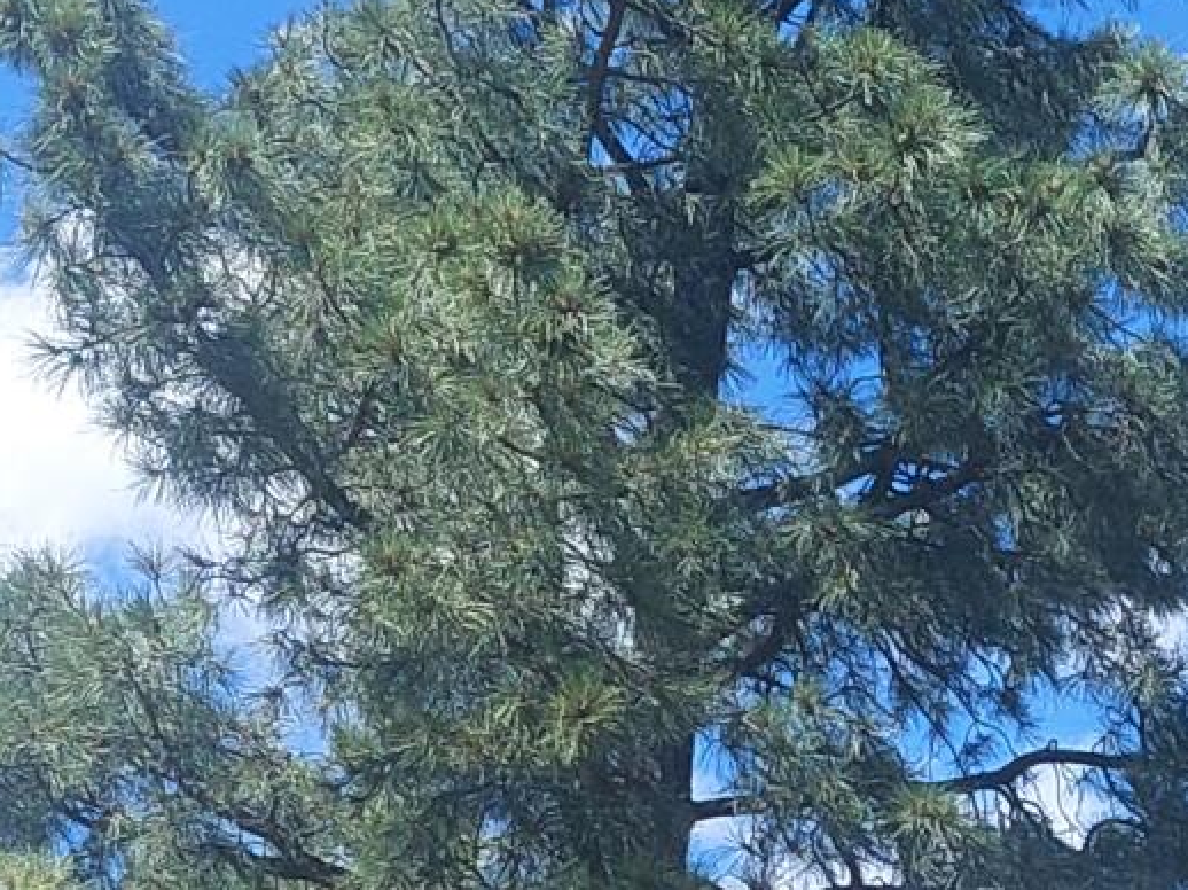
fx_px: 4768
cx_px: 1709
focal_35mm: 139
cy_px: 1418
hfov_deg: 13.5
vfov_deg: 10.2
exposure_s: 1/884
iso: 40
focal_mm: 5.23
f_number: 1.8
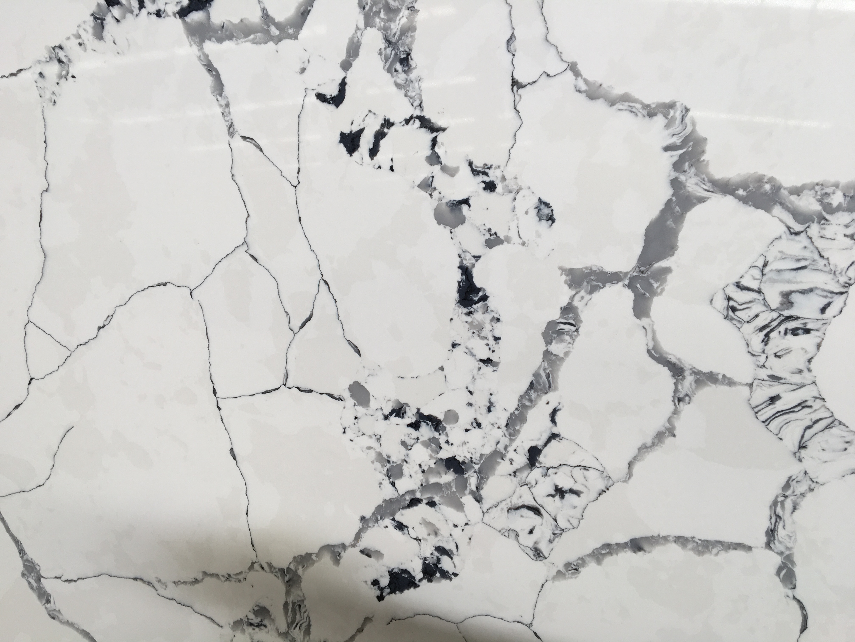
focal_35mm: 29
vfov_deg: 48.2
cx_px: 428
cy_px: 321
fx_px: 716
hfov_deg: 61.7
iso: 25
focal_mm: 4.15
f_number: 2.2
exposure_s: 1/116
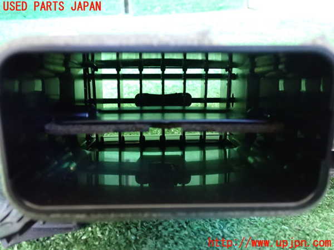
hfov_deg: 60.0
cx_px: 167
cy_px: 125
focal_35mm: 30
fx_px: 289
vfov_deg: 46.8
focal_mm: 5.4
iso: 1600
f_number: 2.3
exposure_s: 1/40
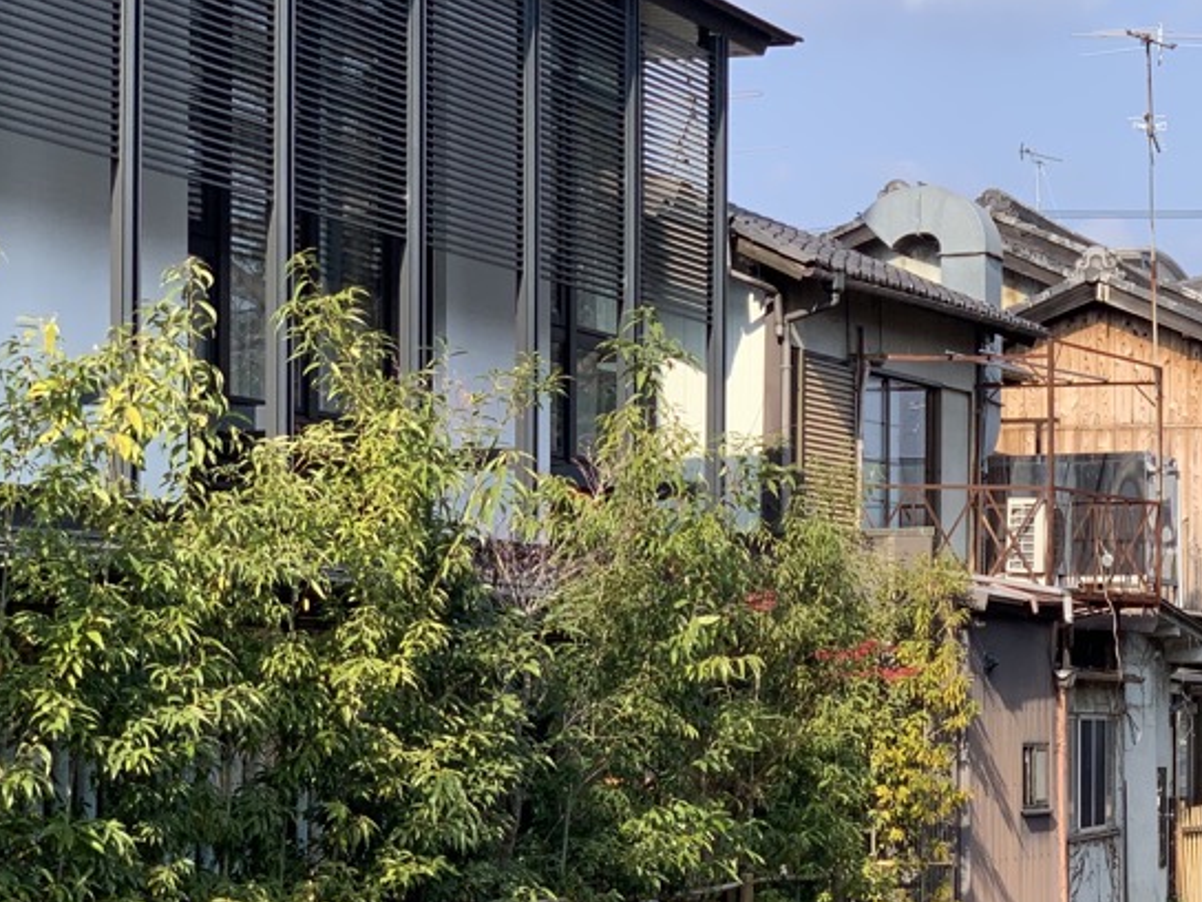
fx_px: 3542
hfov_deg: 18.9
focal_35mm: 102
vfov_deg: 14.4
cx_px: 1119
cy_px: 712
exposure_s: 1/600
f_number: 2.4
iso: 16
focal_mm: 6
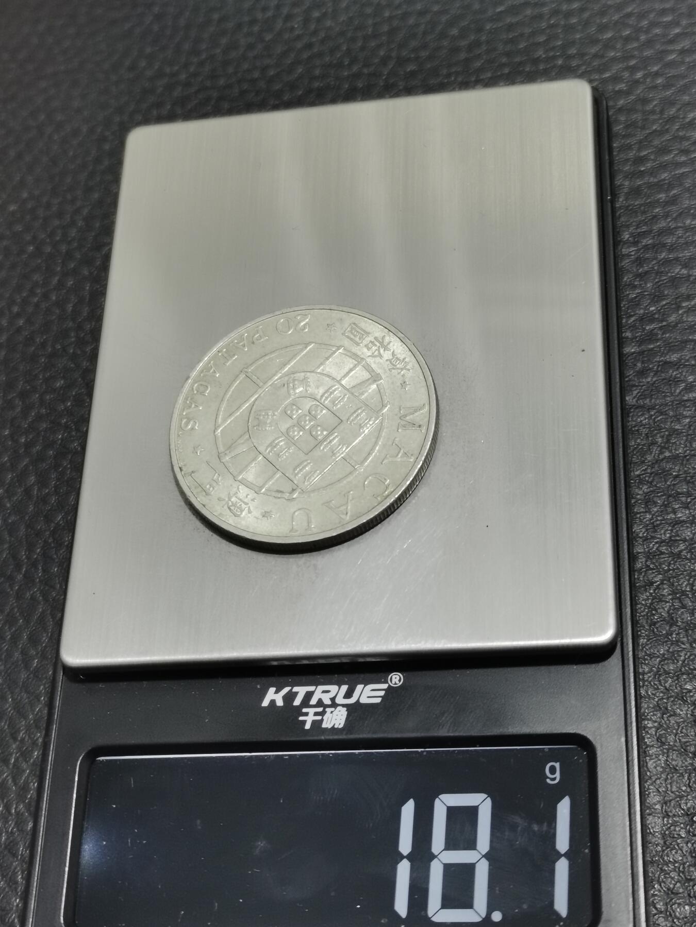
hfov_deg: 25.7
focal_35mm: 57
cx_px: 348
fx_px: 1528
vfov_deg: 33.8
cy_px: 464
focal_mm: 5.58
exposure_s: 1/100
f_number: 1.8
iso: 125
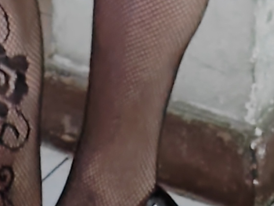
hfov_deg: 10.4
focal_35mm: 188
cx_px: -32
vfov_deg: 6.7
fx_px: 1489
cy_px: -534
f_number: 2.4
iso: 3200
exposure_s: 1/13
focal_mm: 2.66
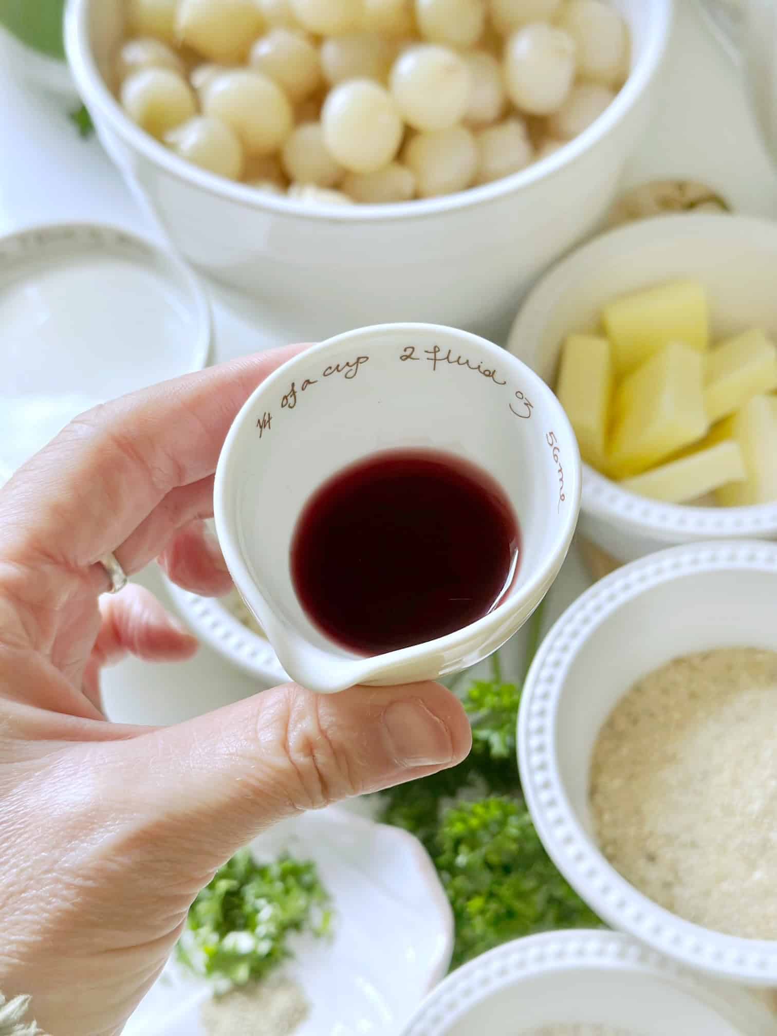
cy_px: 518
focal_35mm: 48
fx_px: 1437
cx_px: 388
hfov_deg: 30.3
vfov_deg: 39.7
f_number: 1.8
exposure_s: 1/60
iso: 320
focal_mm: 6.9
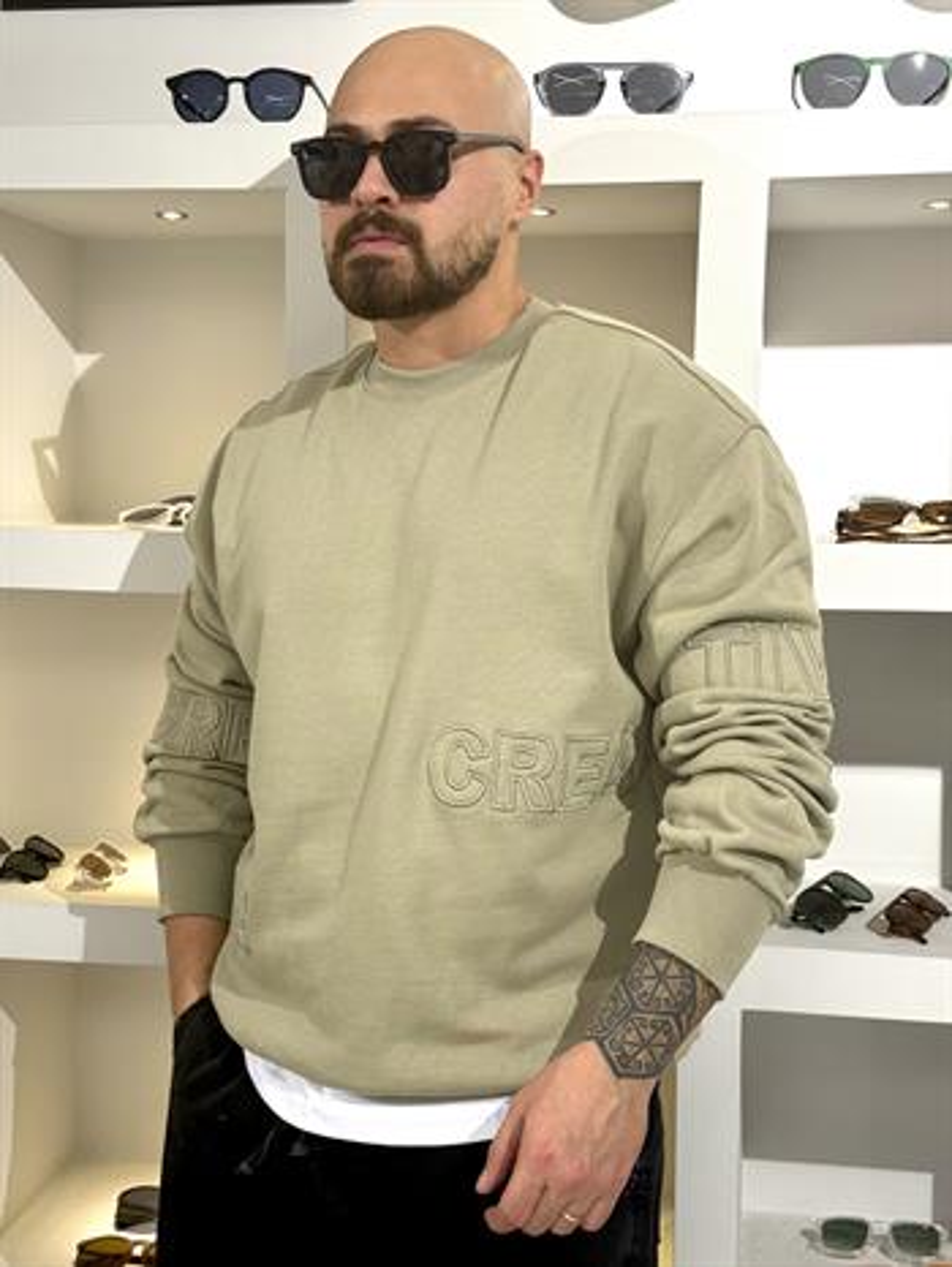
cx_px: 476
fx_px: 1759
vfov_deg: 39.6
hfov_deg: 30.3
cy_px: 634
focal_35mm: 48
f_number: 1.78
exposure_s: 1/100
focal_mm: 6.76
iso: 80
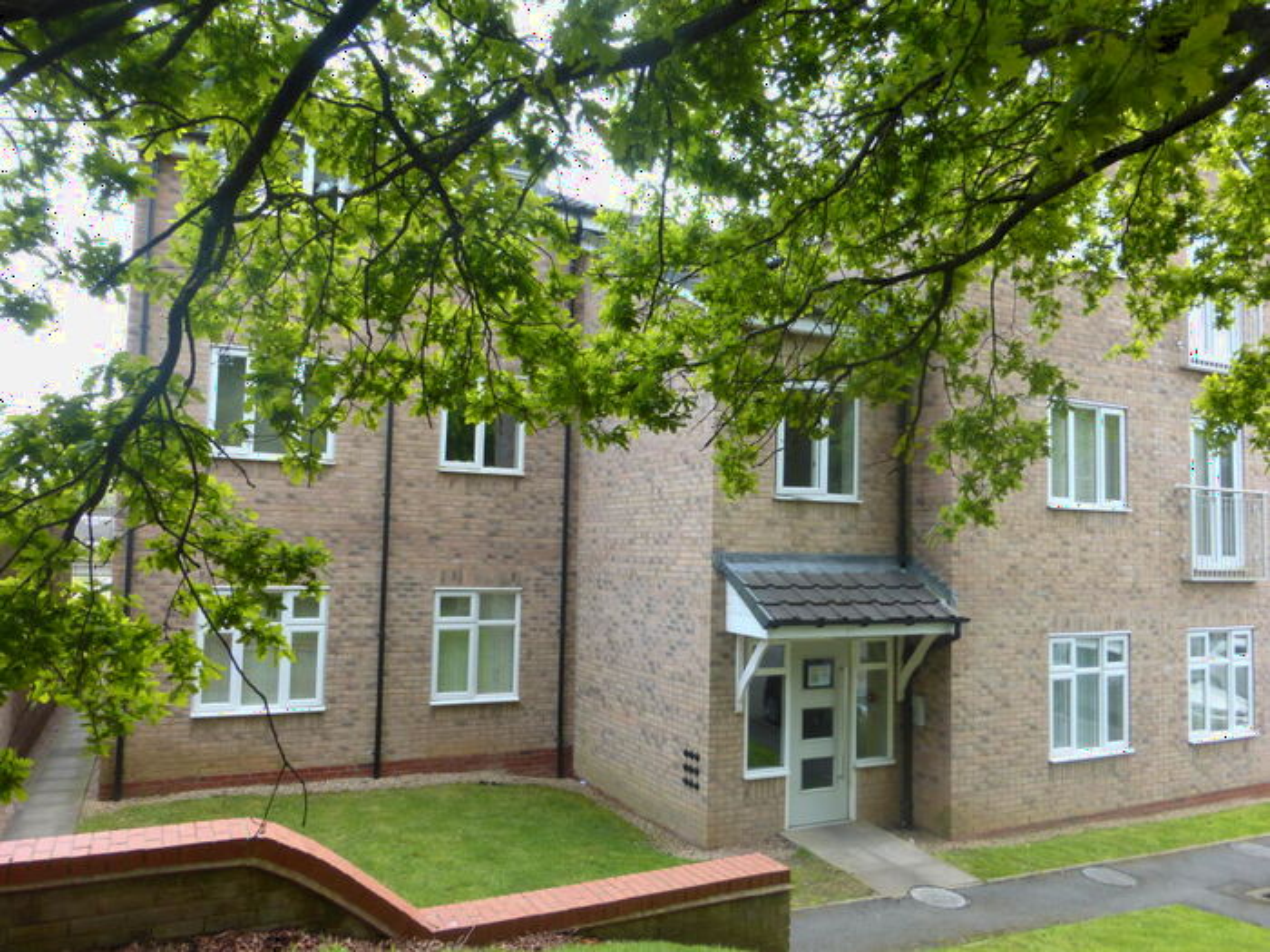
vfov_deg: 54.9
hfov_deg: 69.4
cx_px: 635
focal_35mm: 25
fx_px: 917
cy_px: 476
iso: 200
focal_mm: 4.3
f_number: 3.5
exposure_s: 1/200
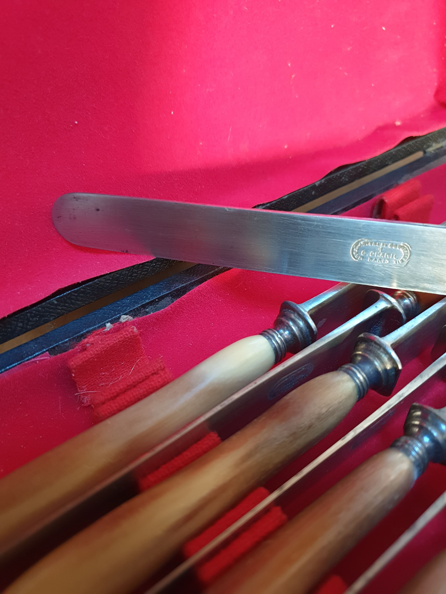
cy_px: 297
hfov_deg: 53.1
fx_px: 447
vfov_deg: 67.3
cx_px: 223
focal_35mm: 26
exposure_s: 1/11
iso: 250
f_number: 1.5
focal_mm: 4.3
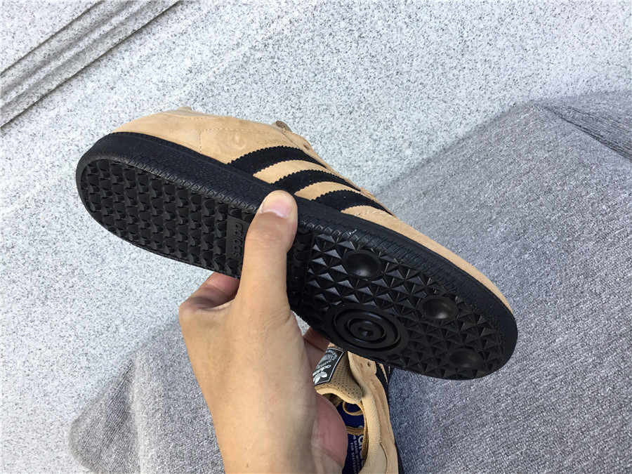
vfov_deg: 45.4
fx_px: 566
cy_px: 237
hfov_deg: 58.4
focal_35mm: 31
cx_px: 316
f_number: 2.4
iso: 40
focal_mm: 3.3
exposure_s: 1/100
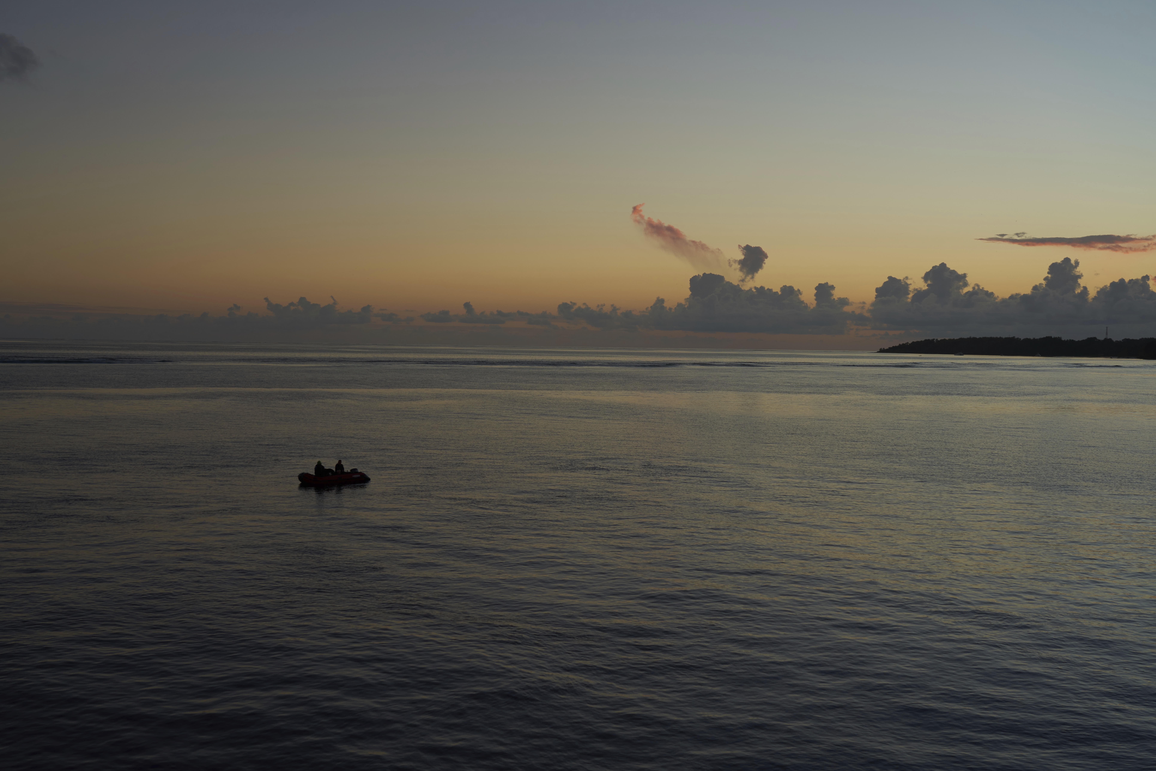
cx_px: 578
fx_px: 1252
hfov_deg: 49.5
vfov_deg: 34.2
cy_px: 386
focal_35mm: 39
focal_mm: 39
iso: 125
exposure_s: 1/125
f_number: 6.3
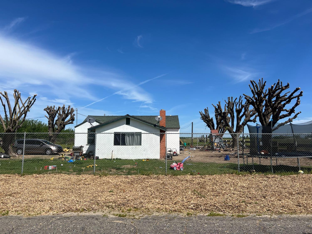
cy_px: 117
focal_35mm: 26
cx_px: 156
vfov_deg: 53.1
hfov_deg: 67.3
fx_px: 234
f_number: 1.5
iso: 50
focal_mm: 5.7
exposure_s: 1/6993
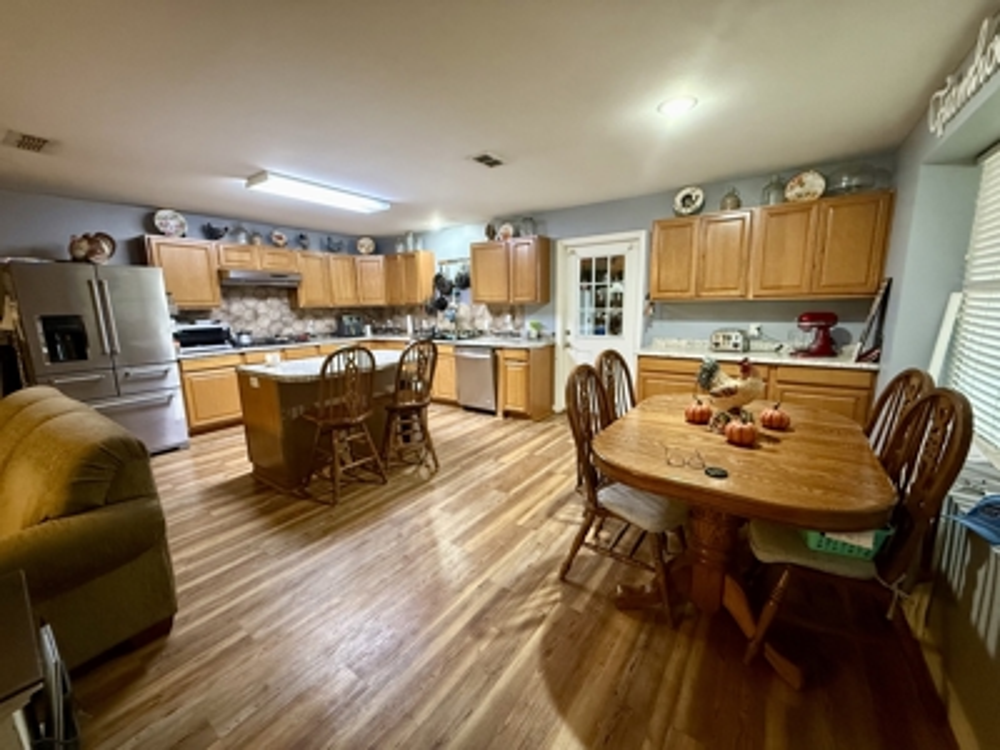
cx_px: 500
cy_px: 375
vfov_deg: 85.7
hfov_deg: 102.1
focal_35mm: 14
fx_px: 404
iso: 640
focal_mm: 2.22
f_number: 2.2
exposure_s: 1/60
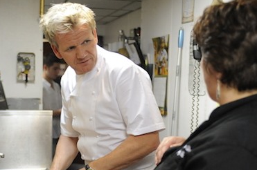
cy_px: 135
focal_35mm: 68
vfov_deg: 19.7
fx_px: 485
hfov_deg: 29.7
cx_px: 114
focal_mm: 42
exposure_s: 1/250
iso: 4000
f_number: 2.8
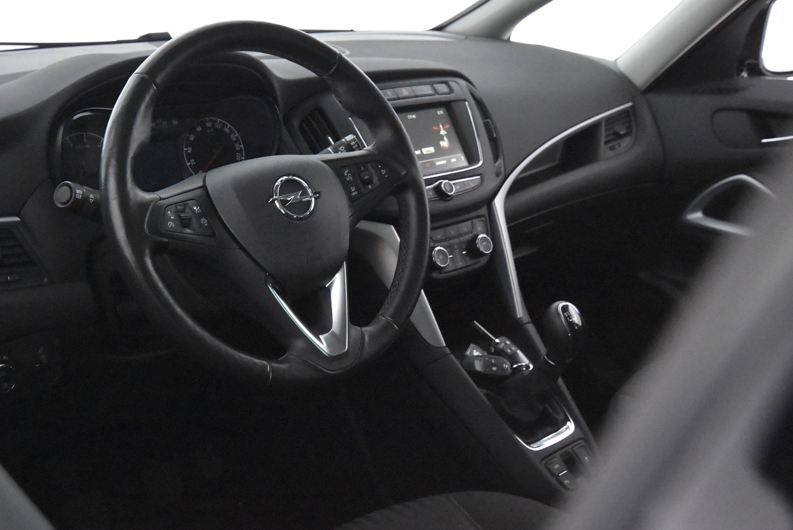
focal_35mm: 39
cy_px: 278
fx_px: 860
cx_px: 323
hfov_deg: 49.3
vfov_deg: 34.3
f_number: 5.6
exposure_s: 1/60
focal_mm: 20
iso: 10000
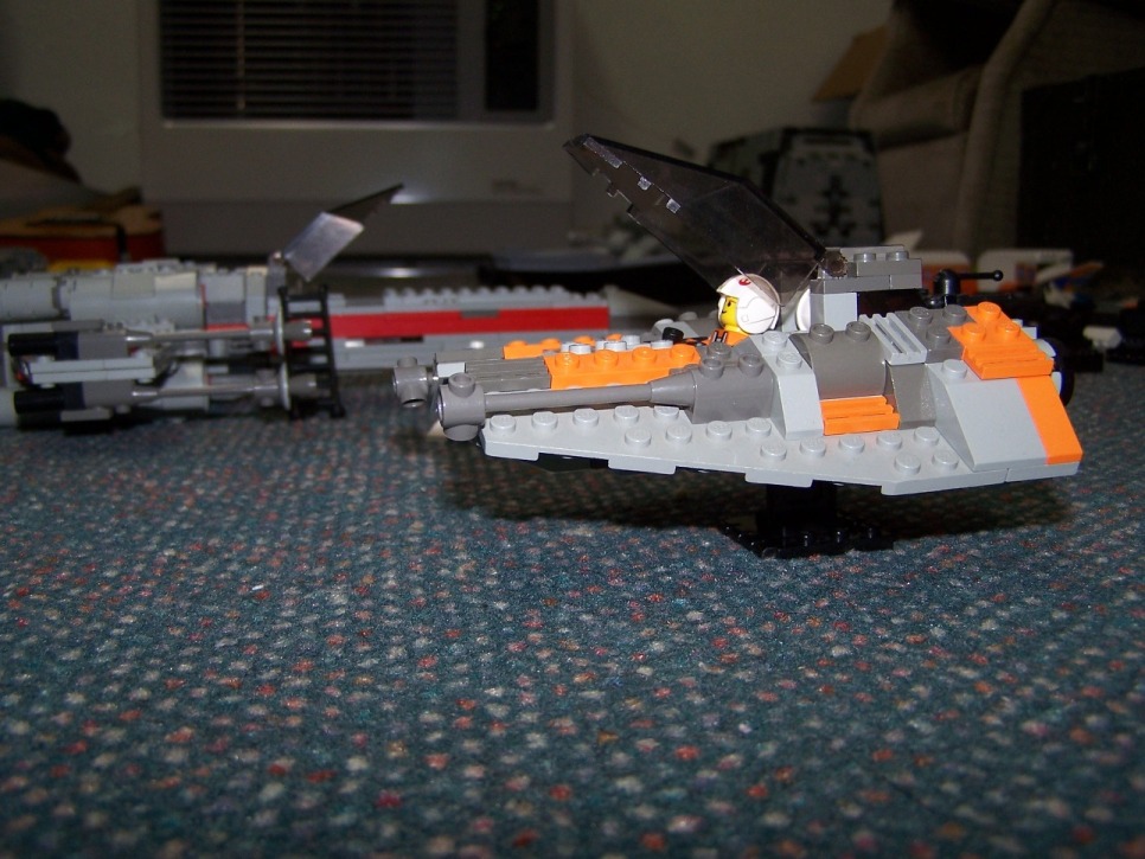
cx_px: 572
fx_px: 1257
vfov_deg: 37.7
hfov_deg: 49.0
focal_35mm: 38
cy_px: 430
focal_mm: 6.3
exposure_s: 1/60
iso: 80
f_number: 2.8
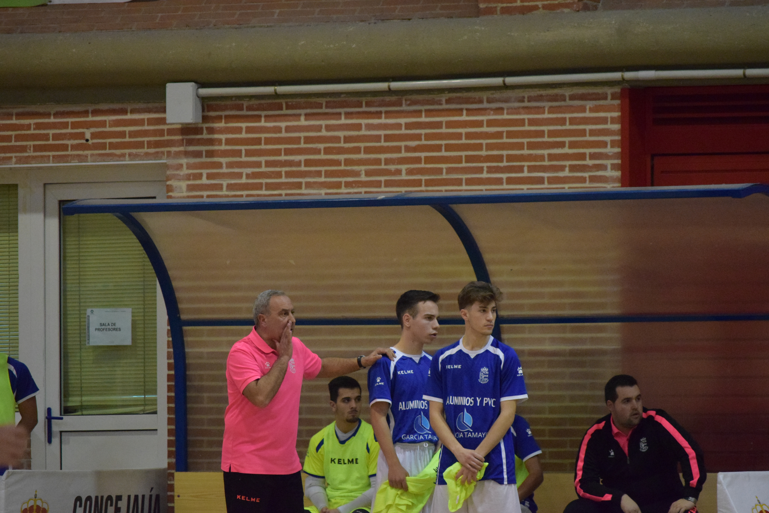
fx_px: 5607
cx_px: 384
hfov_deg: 7.8
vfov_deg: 5.2
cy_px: 256
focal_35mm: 262
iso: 6400
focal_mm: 175
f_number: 5.3
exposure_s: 1/400
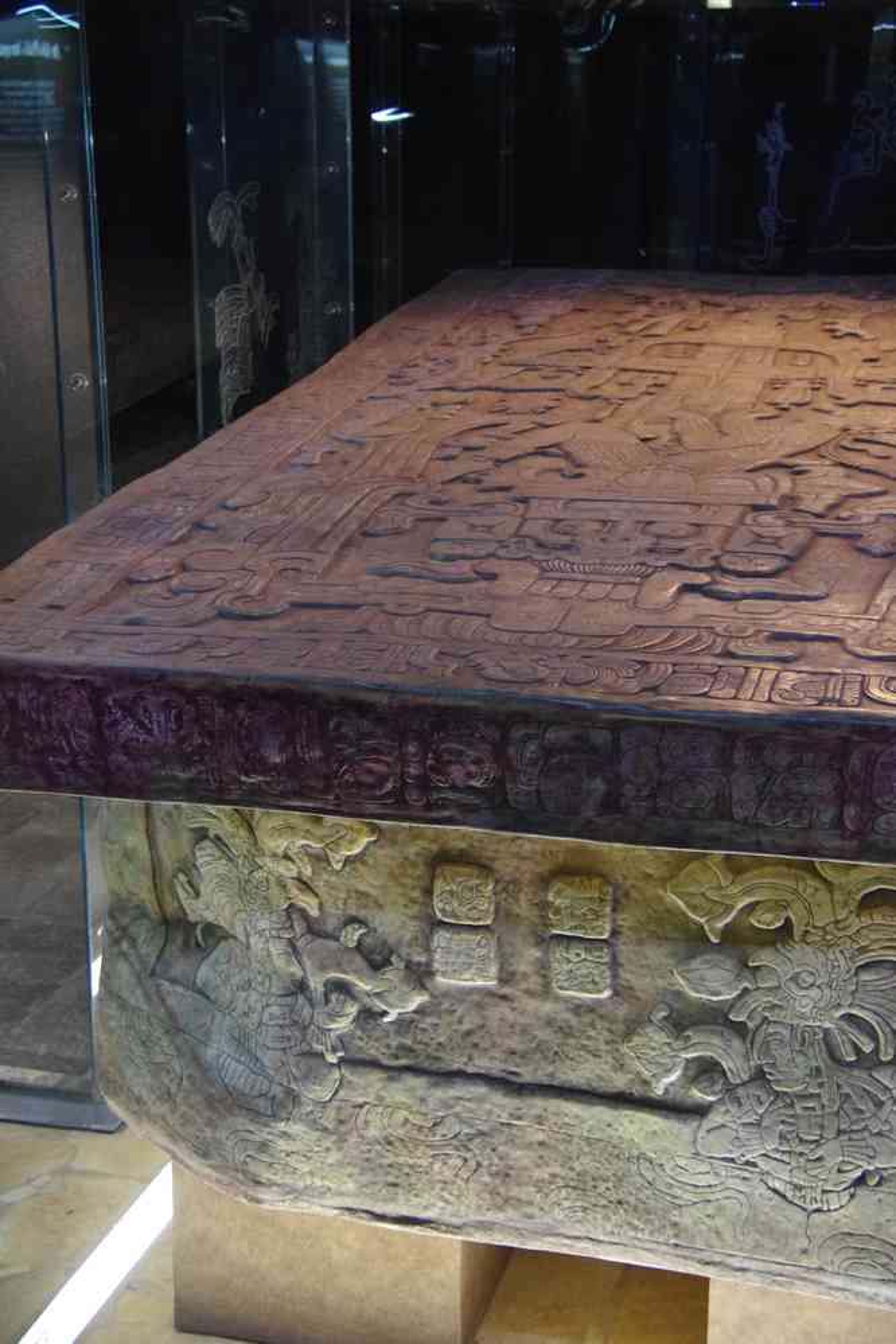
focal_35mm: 58
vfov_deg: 34.4
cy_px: 672
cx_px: 448
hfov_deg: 23.3
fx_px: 2173
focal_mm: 38.8
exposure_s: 1/8
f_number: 4.5
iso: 3200
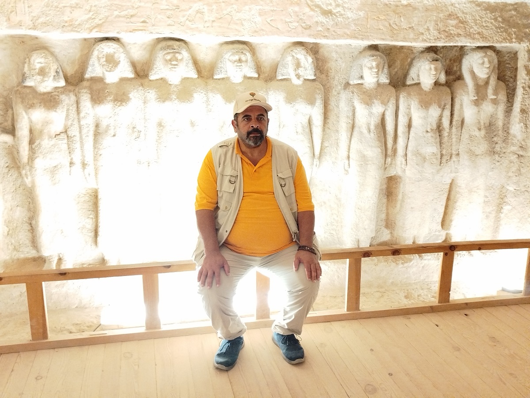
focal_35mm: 31
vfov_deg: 45.4
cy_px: 199
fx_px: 475
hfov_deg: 58.4
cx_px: 265
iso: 640
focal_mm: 5.31
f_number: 1.7
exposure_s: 1/17
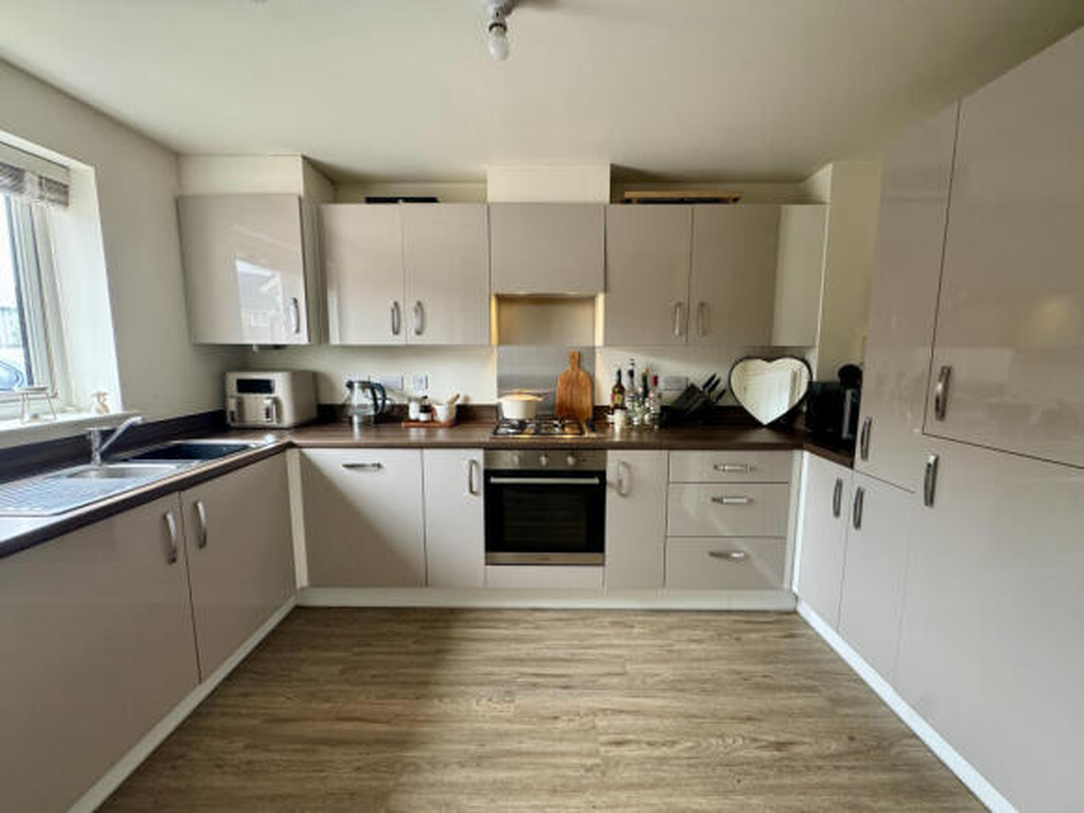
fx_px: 438
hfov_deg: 102.1
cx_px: 542
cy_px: 406
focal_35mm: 14
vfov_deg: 85.7
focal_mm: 2.22
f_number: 2.2
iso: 250
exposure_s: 1/99
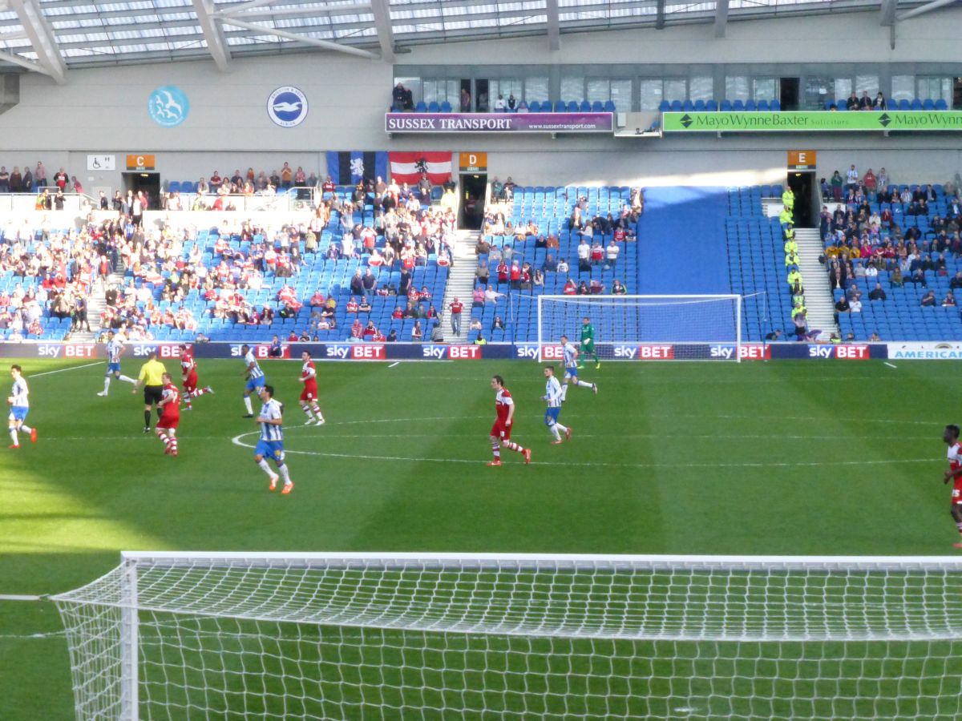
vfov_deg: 12.1
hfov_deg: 16.1
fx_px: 3390
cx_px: 481
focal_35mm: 122
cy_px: 360
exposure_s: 1/1300
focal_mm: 21.8
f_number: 5.4
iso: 1600
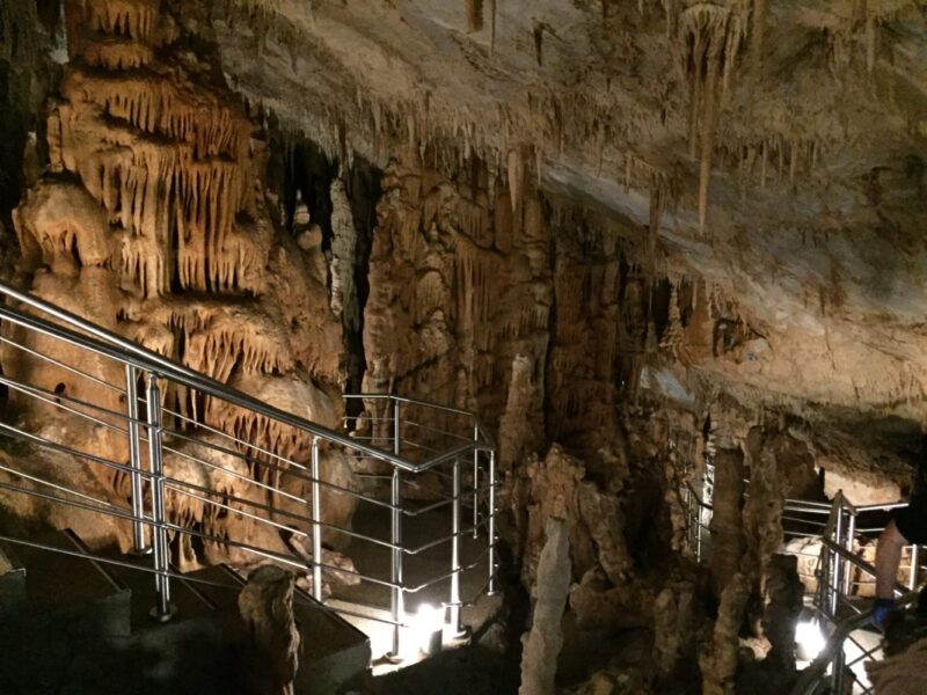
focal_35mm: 29
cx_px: 464
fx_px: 777
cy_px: 348
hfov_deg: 61.7
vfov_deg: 48.2
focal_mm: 4.15
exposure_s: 1/17
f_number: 2.2
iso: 1250
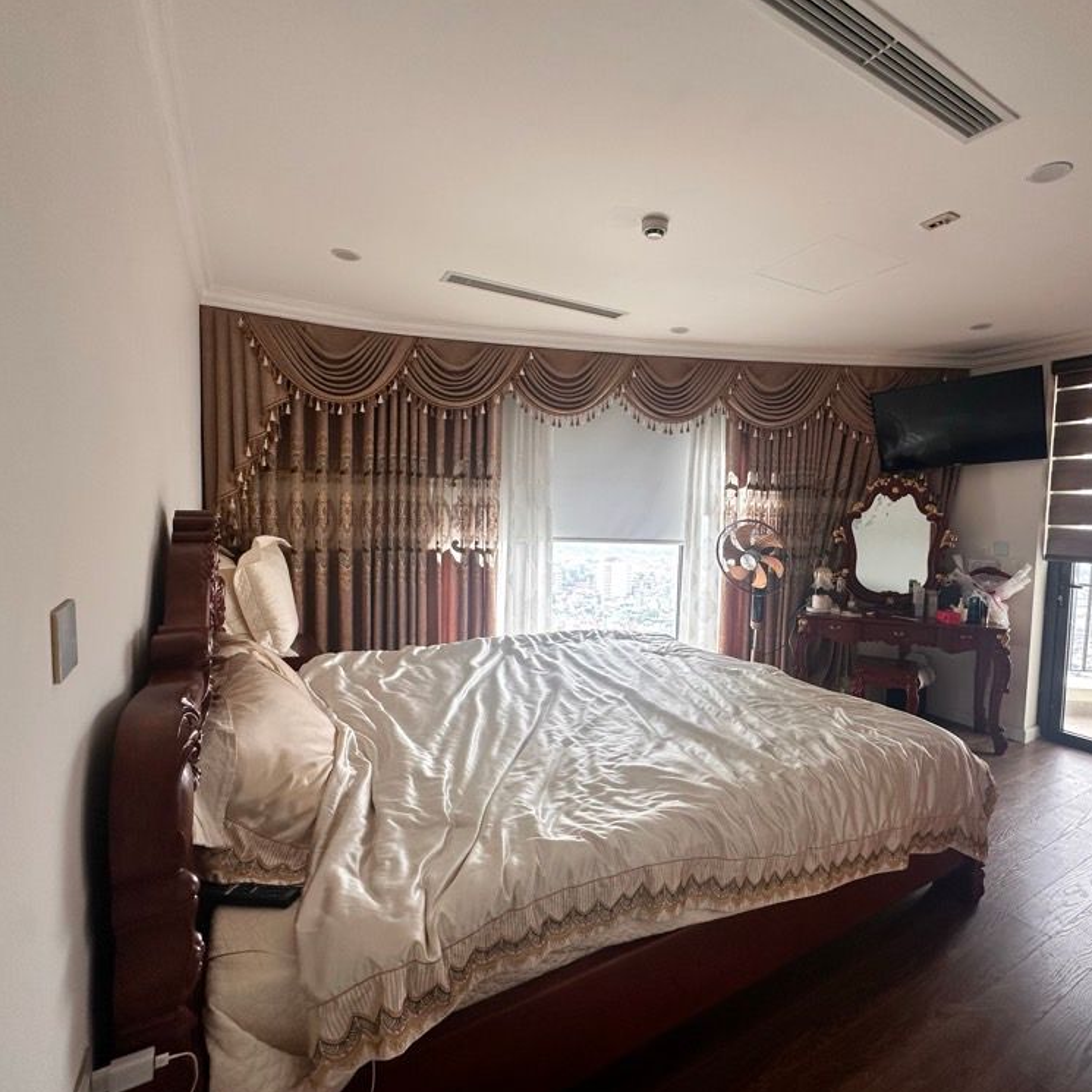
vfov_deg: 84.0
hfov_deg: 83.3
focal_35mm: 17
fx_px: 607
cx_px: 632
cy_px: 548
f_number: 2.2
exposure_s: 1/99
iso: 125
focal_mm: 2.22
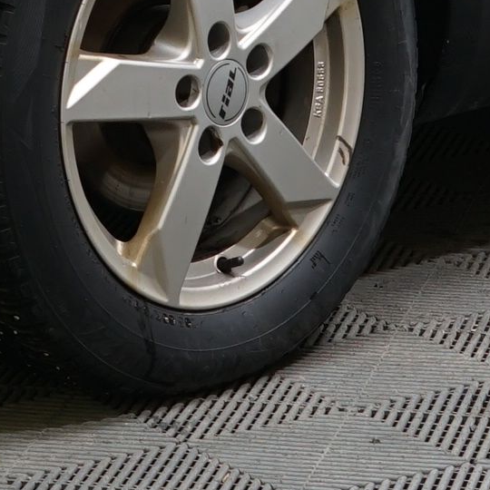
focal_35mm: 217
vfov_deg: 7.7
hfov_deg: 8.0
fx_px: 3475
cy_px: -491
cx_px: 79
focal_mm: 35
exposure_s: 1/25
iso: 400
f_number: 5.6
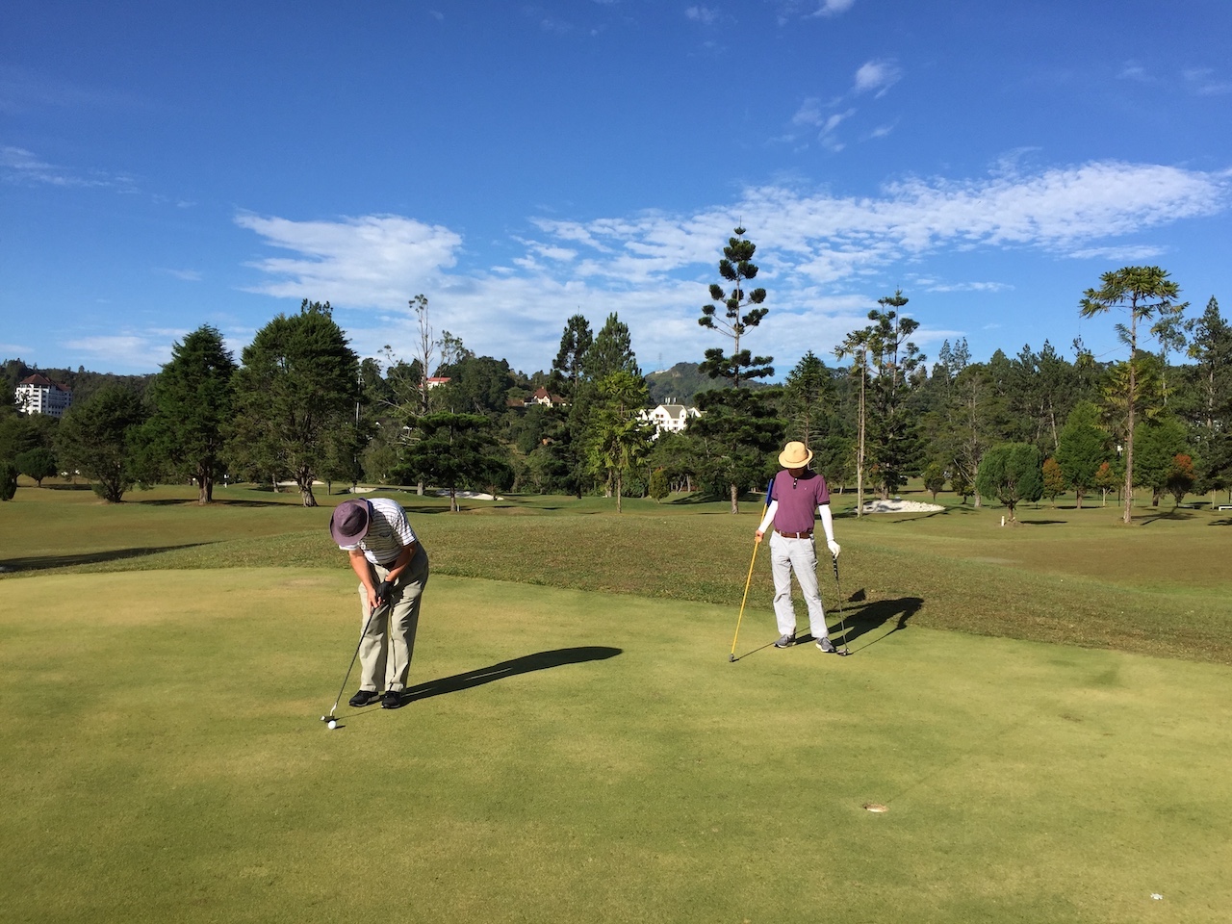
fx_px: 1032
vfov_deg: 48.2
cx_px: 616
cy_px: 462
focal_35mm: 29
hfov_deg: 61.7
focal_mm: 4.15
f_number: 2.2
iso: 32
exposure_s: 1/2326
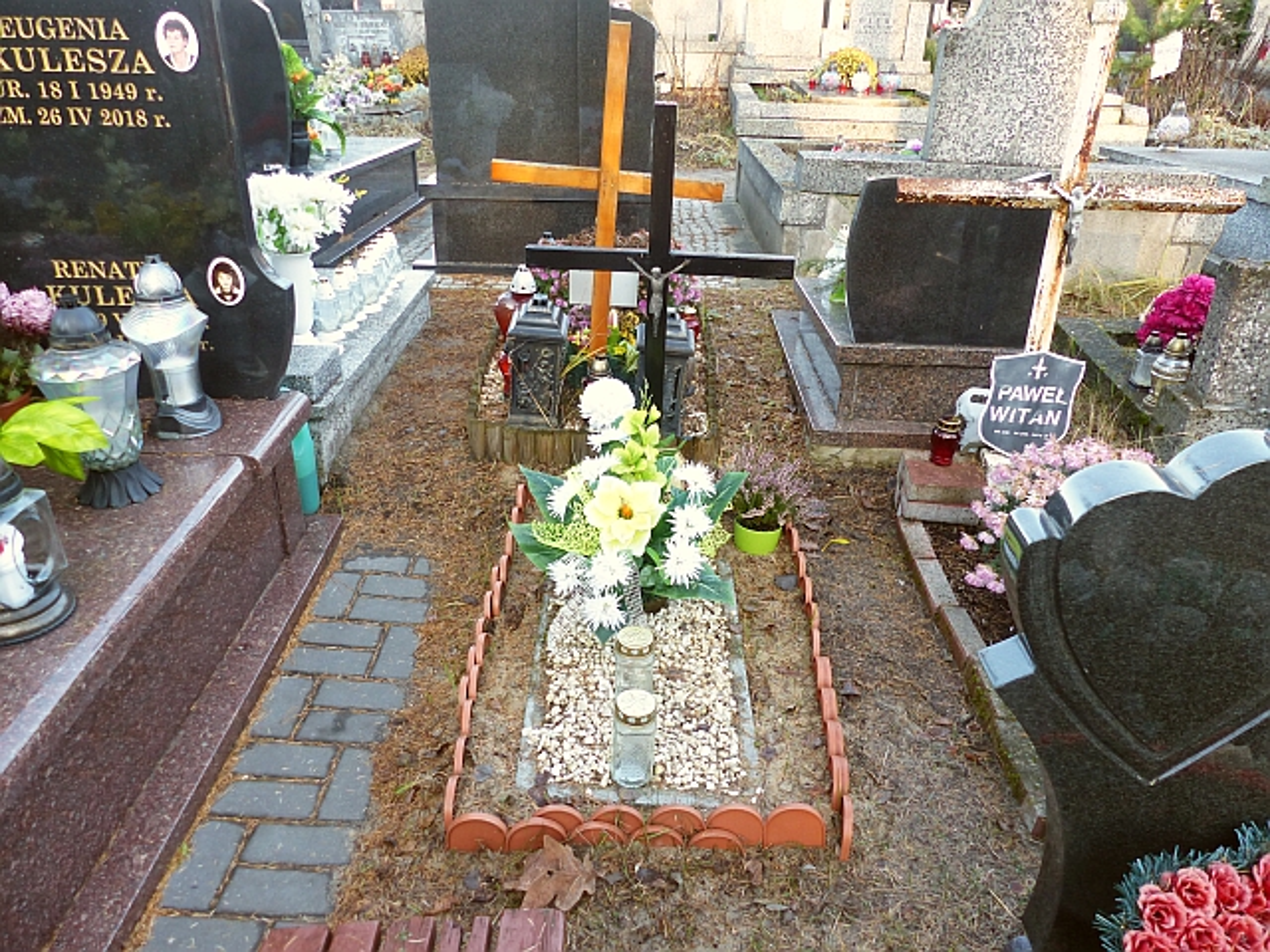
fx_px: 917
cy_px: 476
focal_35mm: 25
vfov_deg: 54.9
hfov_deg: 69.4
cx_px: 635
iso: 100
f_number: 2.8
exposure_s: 1/60
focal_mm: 4.5
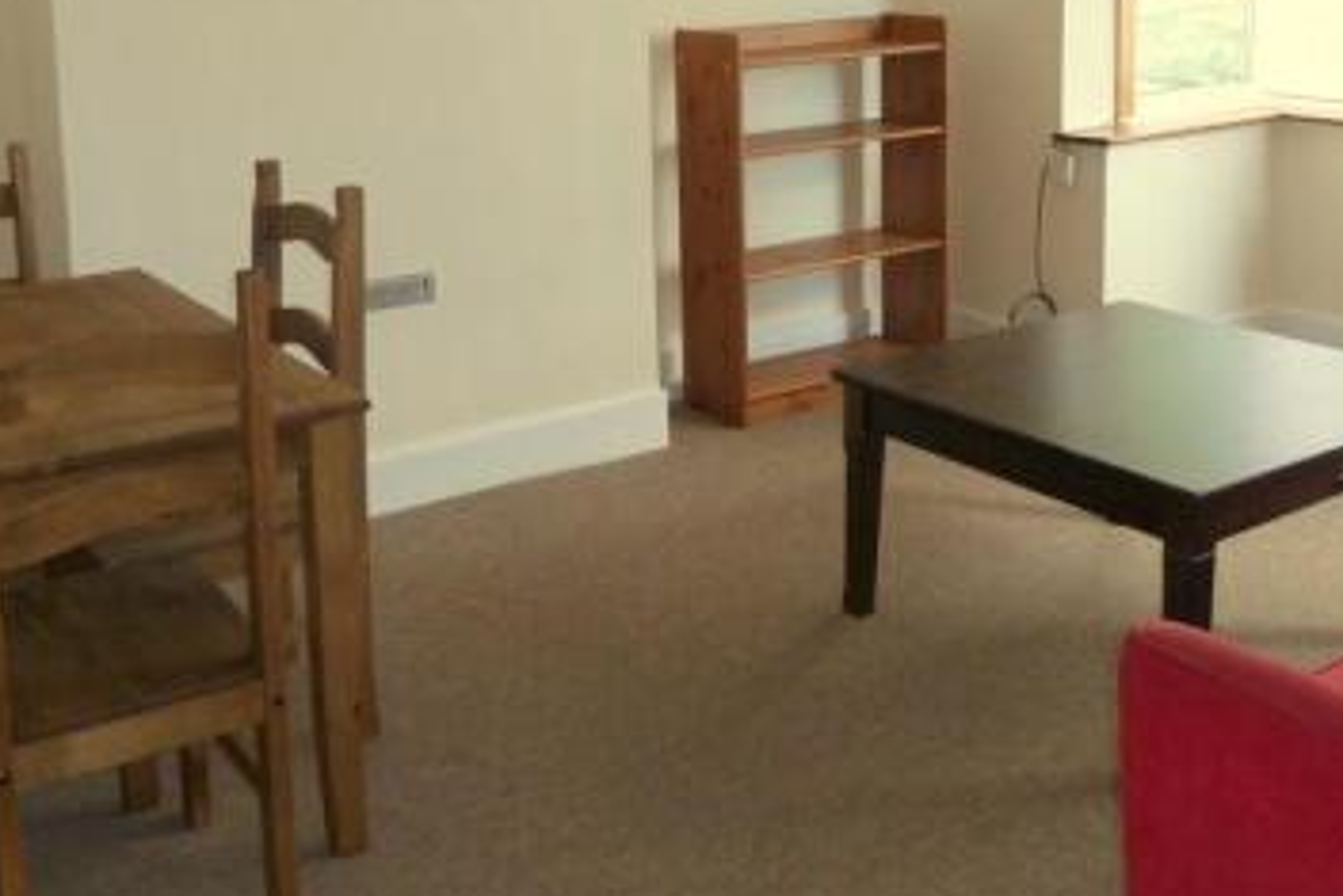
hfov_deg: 45.4
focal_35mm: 43
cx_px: 673
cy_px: 166
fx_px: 1605
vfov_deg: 30.4
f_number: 3.3
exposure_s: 1/30
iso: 200
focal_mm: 4.1
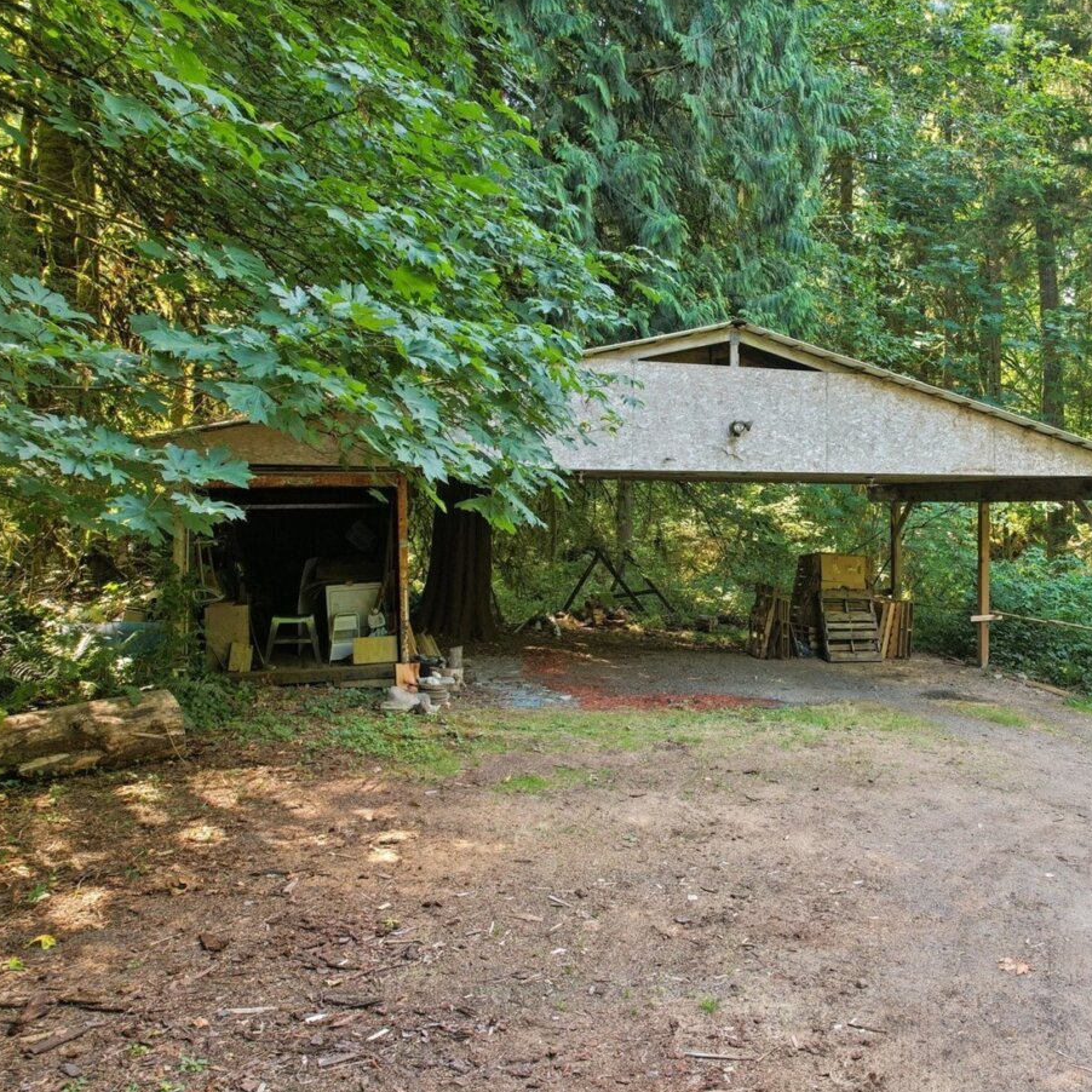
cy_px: 541
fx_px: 1035
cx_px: 799
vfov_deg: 55.6
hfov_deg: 53.5
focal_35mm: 29
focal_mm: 8.38
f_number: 2.8
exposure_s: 1/50
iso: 110
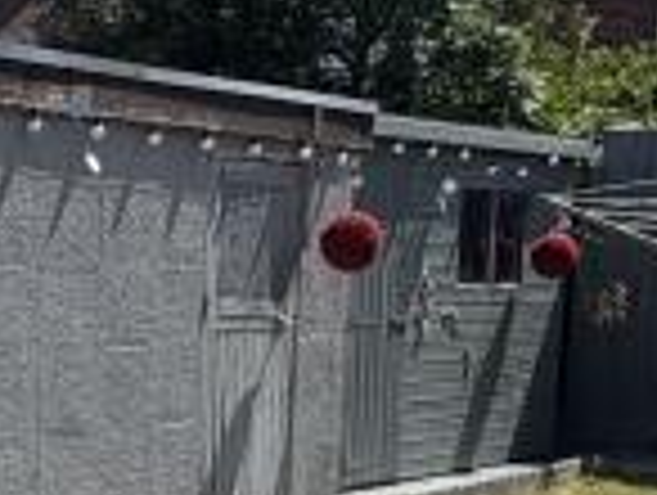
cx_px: -225
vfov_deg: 14.4
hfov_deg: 18.4
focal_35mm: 98
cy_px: 670
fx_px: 1863
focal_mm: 2.22
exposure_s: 1/2028
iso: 50
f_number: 2.2
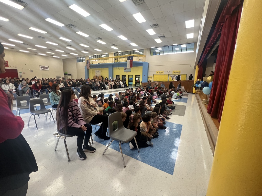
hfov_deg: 106.2
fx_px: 98
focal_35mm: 13
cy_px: 98
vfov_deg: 89.9
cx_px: 131
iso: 250
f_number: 1.8
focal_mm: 1.57
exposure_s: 1/60
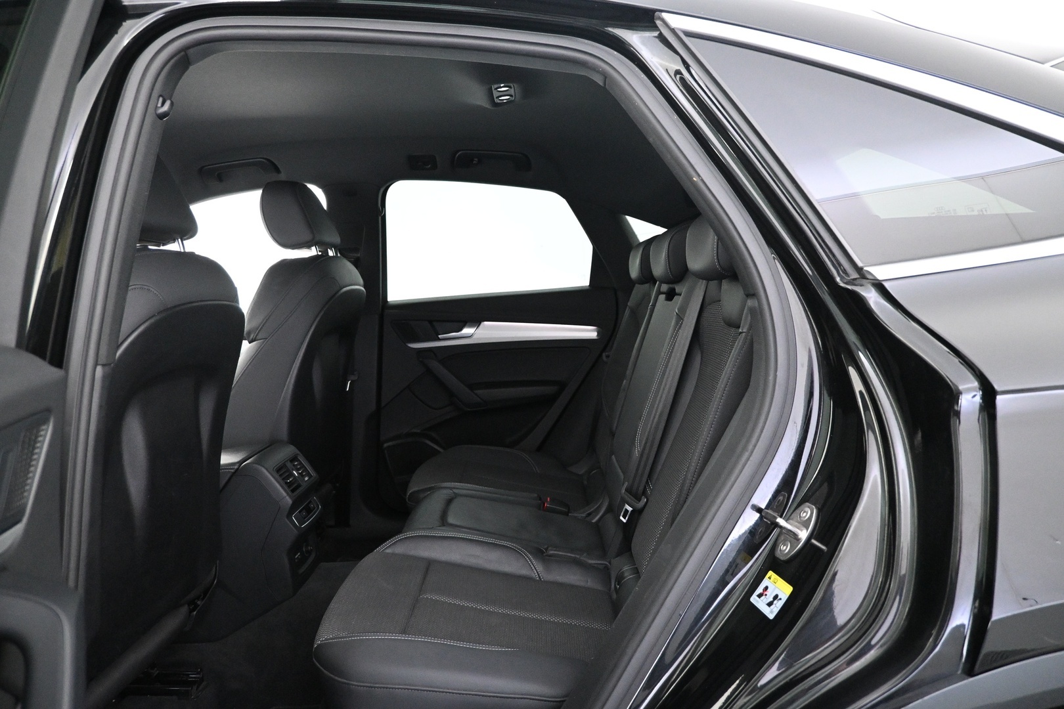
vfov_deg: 53.1
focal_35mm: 24
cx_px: 532
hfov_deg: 73.7
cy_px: 354
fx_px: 709
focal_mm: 16
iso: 4000
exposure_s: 1/30
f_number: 3.5
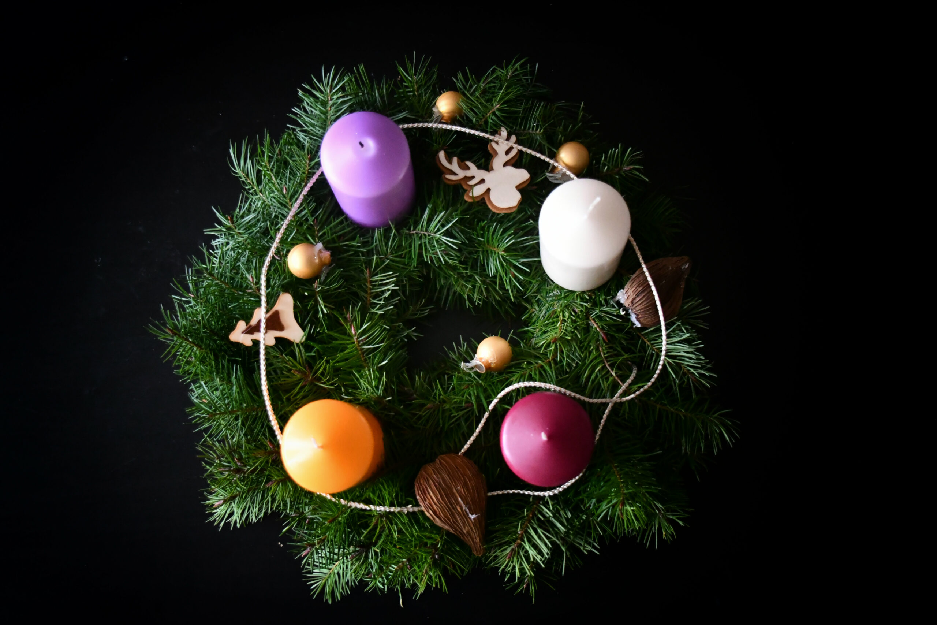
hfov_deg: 57.2
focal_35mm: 33
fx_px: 859
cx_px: 468
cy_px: 312
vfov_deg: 40.0
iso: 6400
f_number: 3.8
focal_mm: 22
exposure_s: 1/40
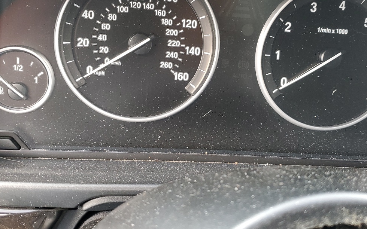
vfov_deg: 28.6
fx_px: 450
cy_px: 107
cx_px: 207
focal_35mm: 45
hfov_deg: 44.3
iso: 76
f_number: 1.5
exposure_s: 1/60.2
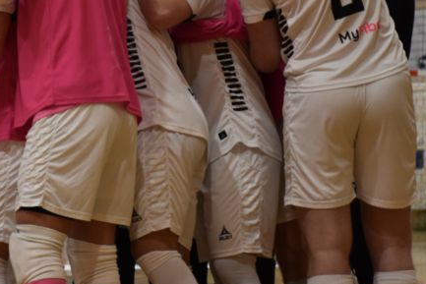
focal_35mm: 266
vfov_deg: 5.2
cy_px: 139
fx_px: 3151
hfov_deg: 7.7
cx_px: 67
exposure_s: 1/125
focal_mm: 75
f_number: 5
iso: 1000
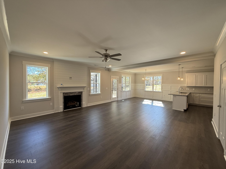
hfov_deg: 102.1
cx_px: 113
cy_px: 84
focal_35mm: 14
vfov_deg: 85.7
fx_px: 91
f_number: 2.2
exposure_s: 1/120
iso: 64
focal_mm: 2.22
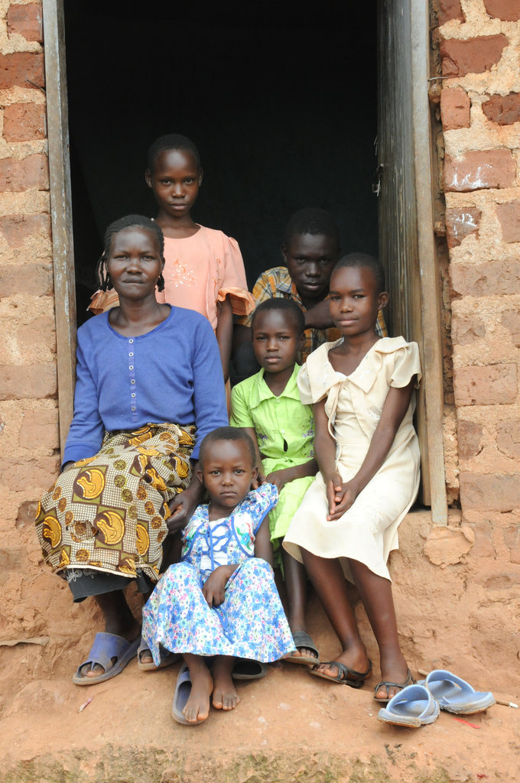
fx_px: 1466
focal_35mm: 68
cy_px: 392
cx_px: 260
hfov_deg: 20.1
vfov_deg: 29.9
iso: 1250
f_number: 11
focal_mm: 45
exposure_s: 1/320
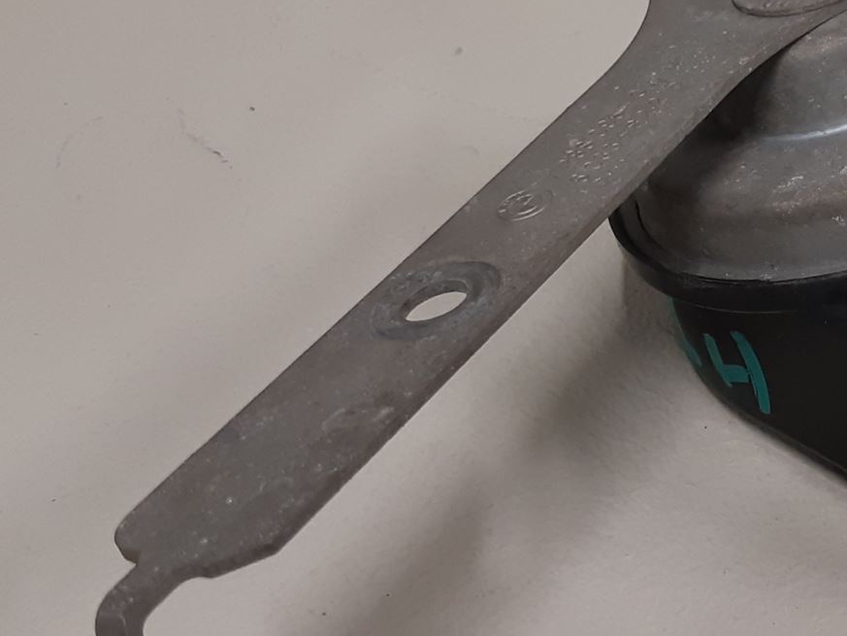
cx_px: 823
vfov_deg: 24.0
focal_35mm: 61
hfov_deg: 29.8
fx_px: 1493
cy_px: 248
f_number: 1.7
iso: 100
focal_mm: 3.93
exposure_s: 1/50
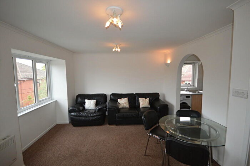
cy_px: 83
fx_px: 104
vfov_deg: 77.3
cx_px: 125
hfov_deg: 100.4
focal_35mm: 15
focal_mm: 10
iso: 280
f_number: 4
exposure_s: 1/125
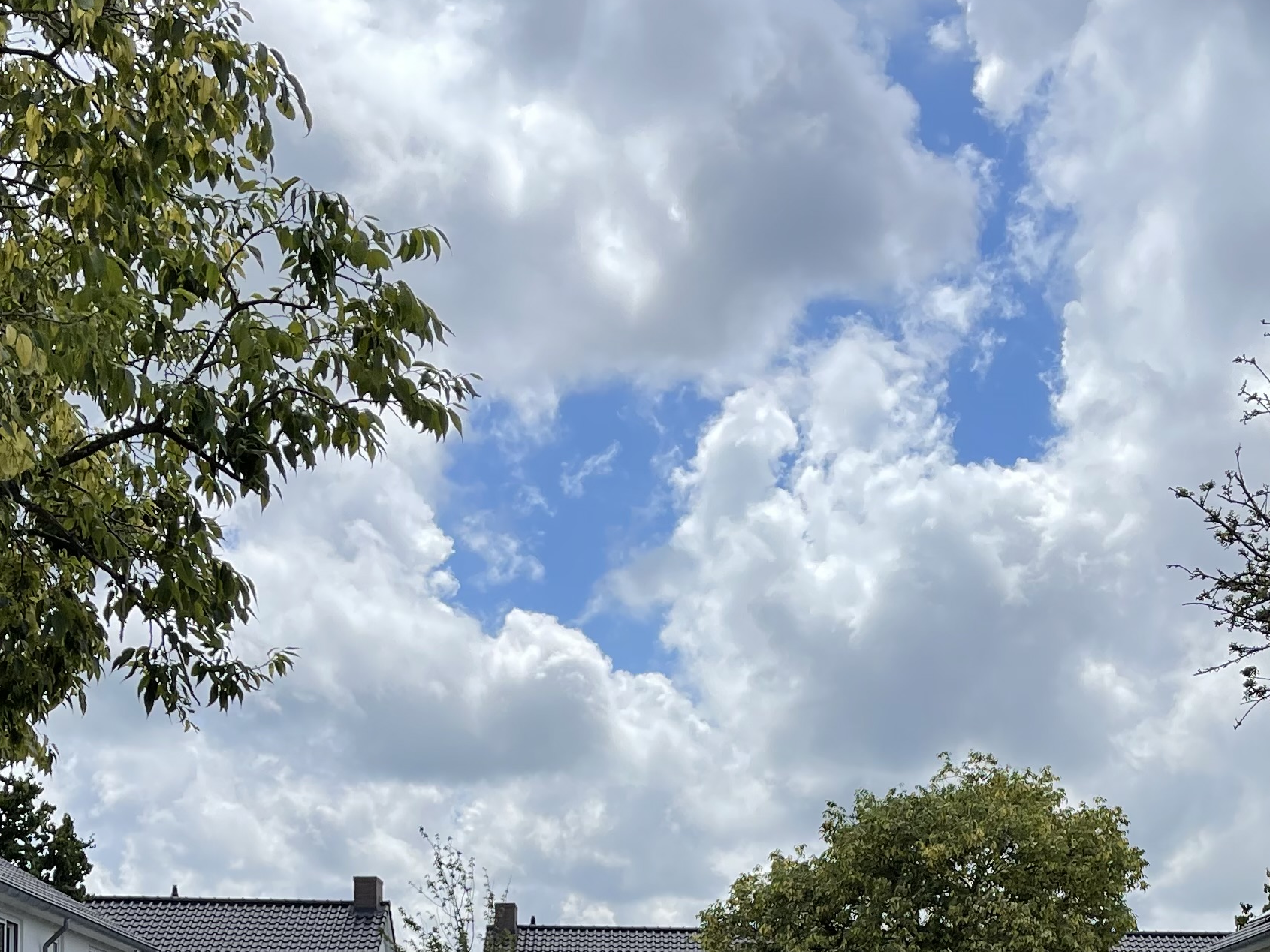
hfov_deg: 31.2
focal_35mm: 62
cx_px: 729
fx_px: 2275
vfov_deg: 22.0
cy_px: 1118
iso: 32
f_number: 1.6
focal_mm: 5.1
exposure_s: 1/5128
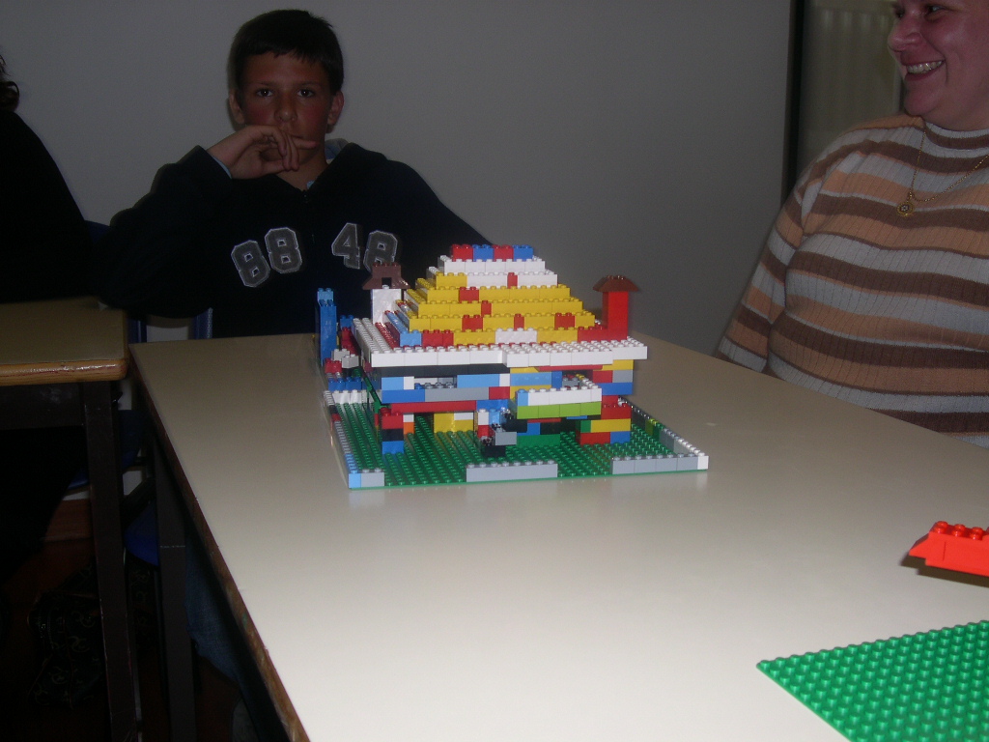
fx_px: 1086
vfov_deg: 37.7
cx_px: 494
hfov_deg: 49.0
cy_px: 371
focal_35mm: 38
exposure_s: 1/30
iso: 100
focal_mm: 8
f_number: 7.6
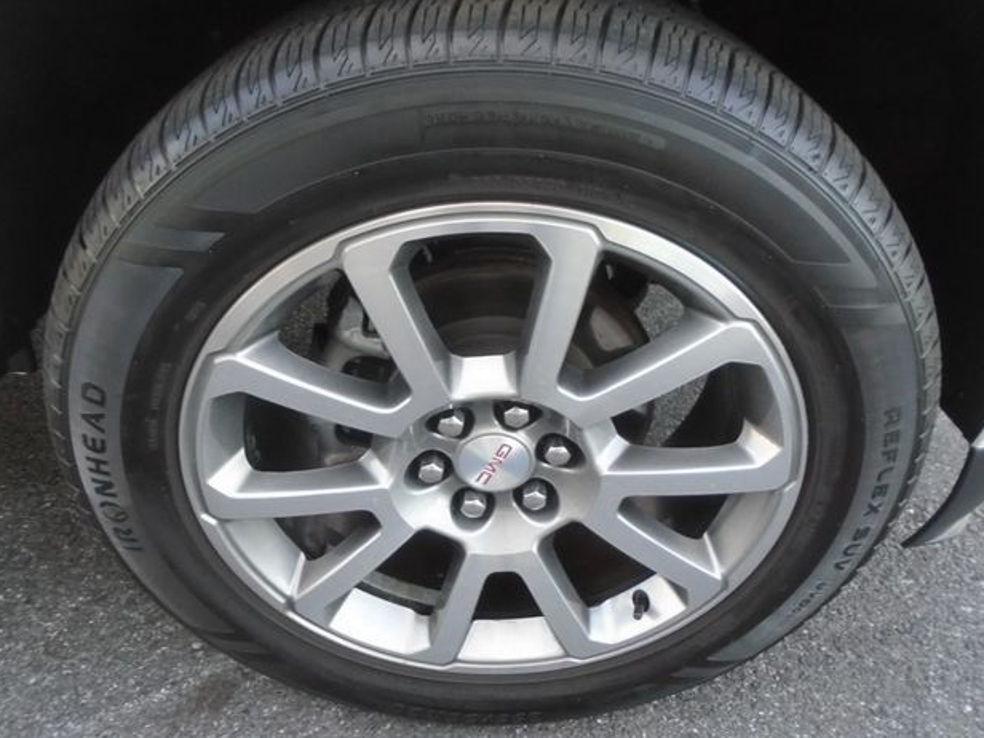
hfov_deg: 65.3
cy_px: 369
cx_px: 503
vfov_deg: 51.4
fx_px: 768
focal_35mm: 27
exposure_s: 1/30
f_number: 3.2
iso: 320
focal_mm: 4.6
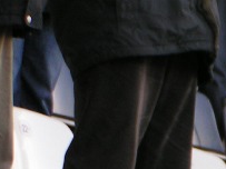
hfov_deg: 5.2
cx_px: 438
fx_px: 2447
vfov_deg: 3.9
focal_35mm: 375
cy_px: 262
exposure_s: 1/100
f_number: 3.5
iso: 64
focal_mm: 14.5
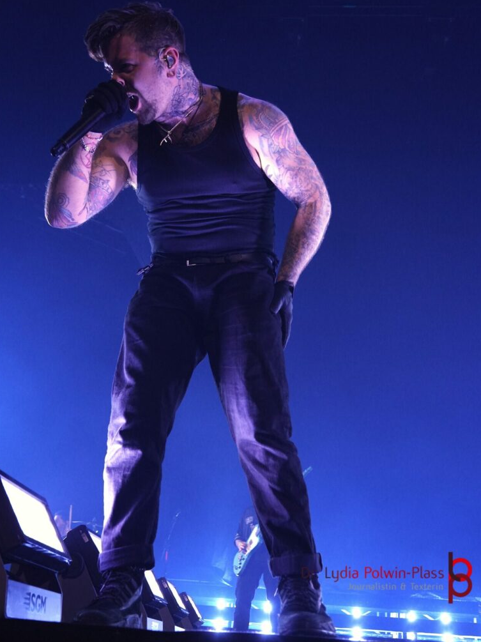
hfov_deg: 33.6
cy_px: 325
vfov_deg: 43.9
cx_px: 237
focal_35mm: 43
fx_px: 797
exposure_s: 1/160
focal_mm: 26
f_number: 4
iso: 1600
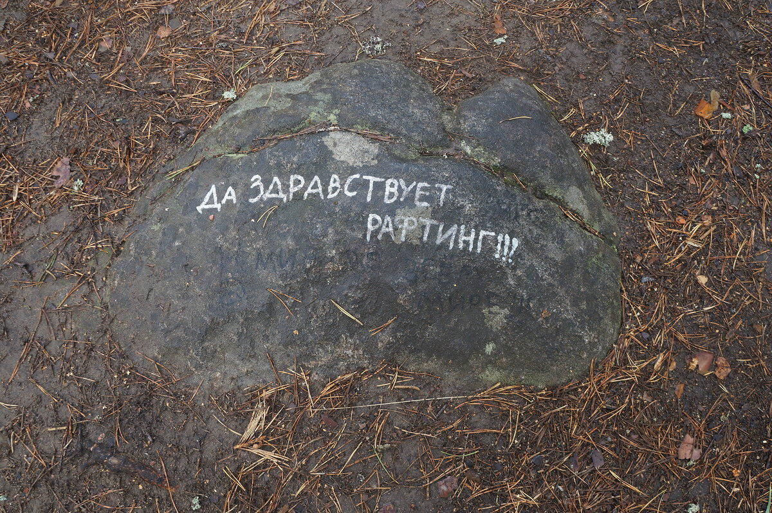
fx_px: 579
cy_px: 256
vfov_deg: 47.9
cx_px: 386
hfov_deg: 67.4
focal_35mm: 27
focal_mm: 18
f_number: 5
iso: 200
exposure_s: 1/100
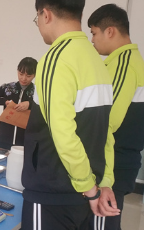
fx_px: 509
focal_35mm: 81
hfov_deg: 15.1
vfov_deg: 25.5
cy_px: 103
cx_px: -57
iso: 181
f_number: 2
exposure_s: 1/50
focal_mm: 4.5
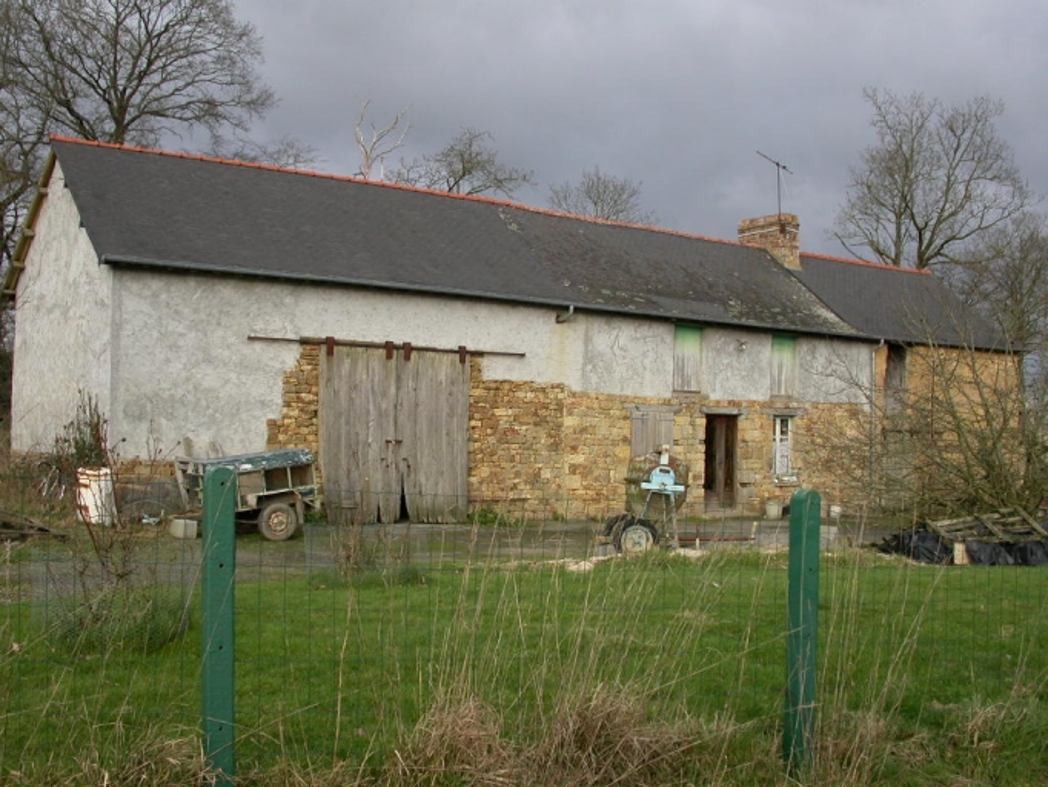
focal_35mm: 38
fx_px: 1151
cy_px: 394
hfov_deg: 49.0
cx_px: 524
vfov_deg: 37.7
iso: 100
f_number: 4.7
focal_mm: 7.85
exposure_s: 1/157
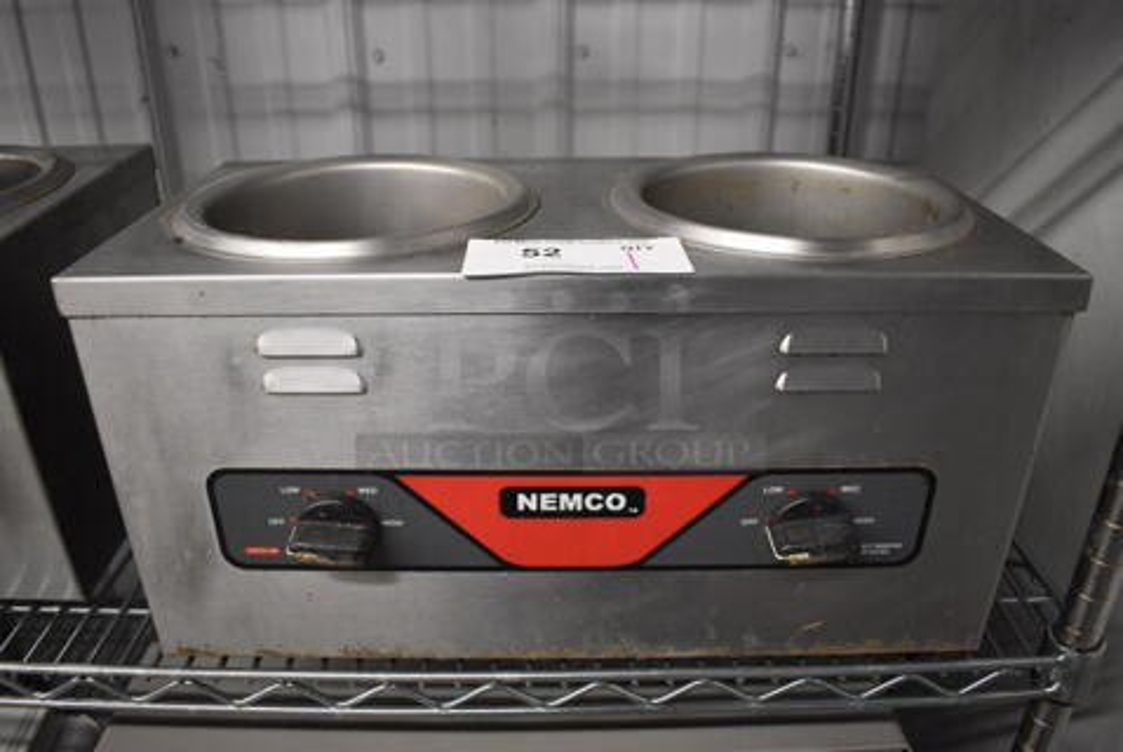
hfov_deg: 67.3
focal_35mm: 27
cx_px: 562
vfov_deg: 48.1
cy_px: 376
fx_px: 843
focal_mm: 18
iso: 2200
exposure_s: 1/125
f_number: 3.5
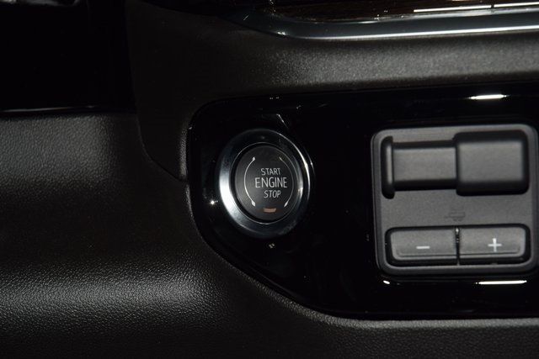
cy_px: 180
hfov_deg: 19.5
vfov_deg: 13.0
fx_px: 1572
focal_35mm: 105
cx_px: 270
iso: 100
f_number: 8
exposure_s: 1/125
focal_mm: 70
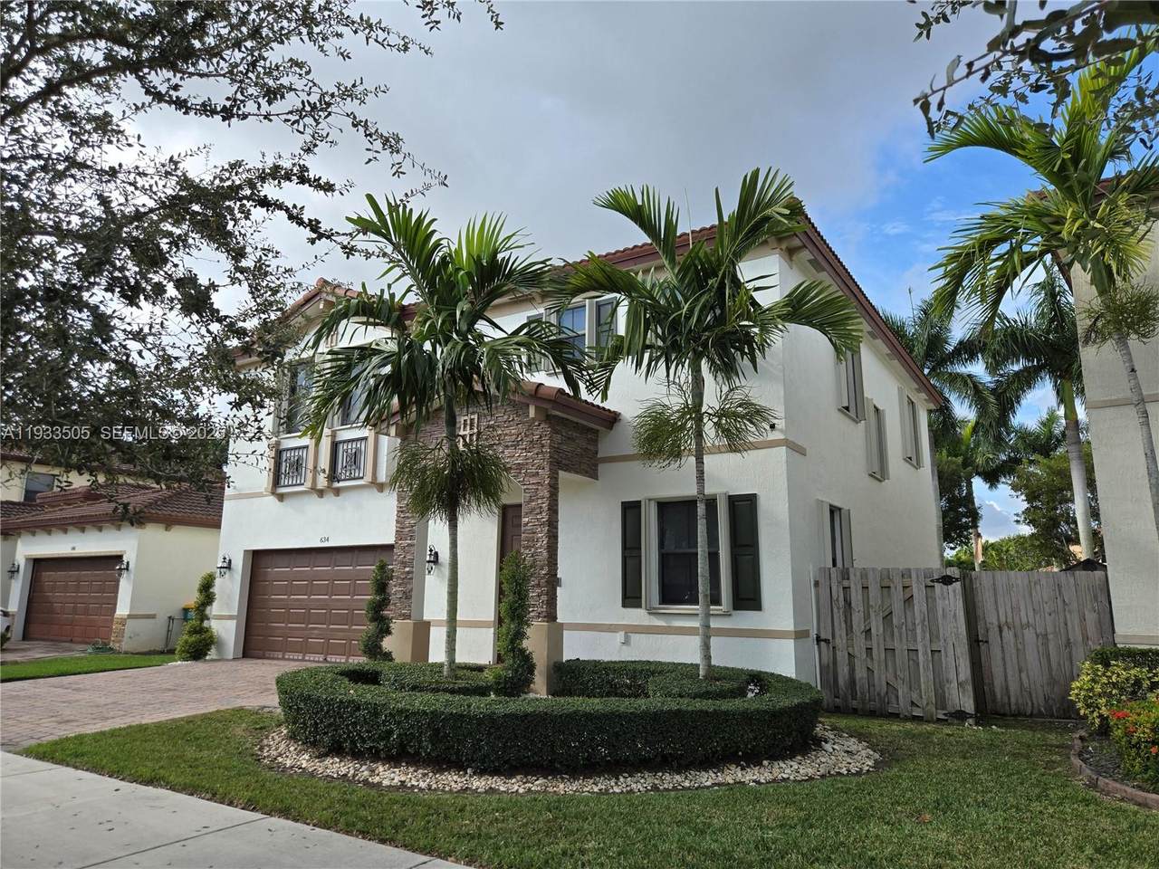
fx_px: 770
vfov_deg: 58.9
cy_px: 434
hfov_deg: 73.9
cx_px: 580
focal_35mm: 23
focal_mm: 5.4
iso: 80
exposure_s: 1/2921
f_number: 1.8
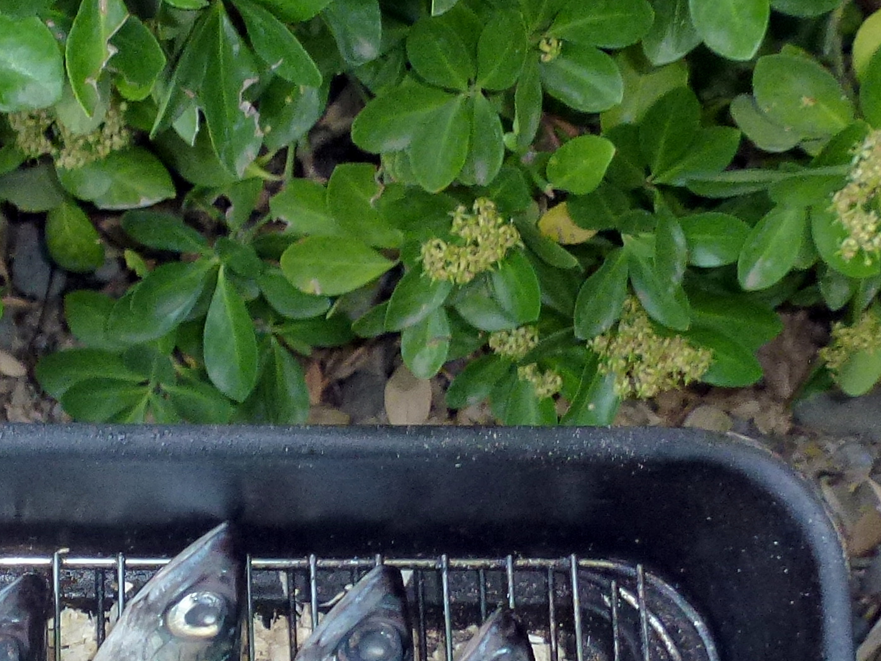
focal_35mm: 74
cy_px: 916
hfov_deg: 24.6
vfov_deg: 18.2
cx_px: -80
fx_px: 1884
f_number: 3.3
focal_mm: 4.3
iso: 250
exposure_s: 1/60
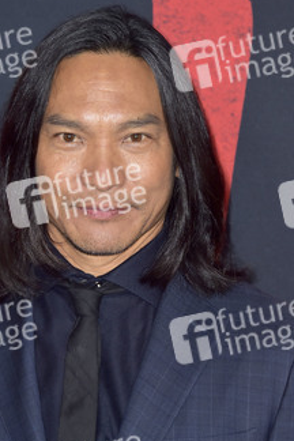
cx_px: 116
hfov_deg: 6.2
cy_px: 264
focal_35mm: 222
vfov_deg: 9.3
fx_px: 2719
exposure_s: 1/250
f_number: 7.1
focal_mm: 180
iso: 400
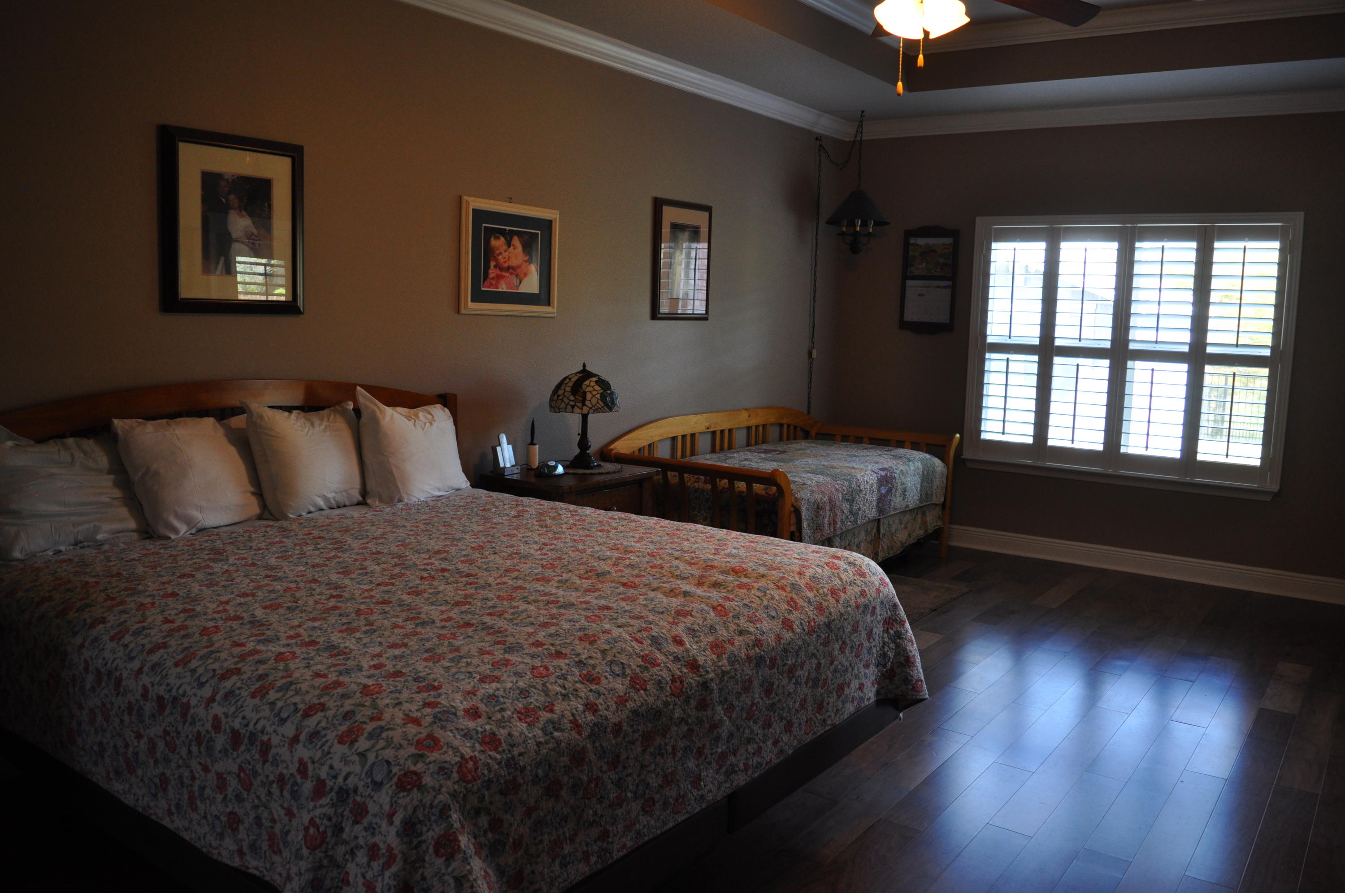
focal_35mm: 27
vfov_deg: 47.8
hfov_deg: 67.4
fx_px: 1007
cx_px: 672
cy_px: 446
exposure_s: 1/60
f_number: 4
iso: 400
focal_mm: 18
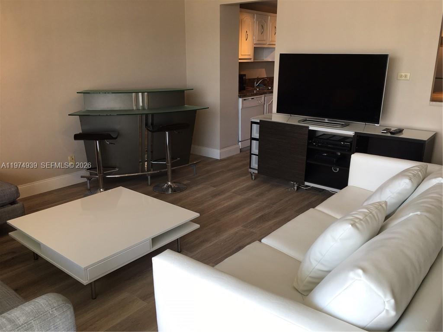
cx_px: 222
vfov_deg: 48.2
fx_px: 371
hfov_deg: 61.7
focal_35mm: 29
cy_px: 166
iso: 25
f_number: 2.2
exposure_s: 1/60
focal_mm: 4.15
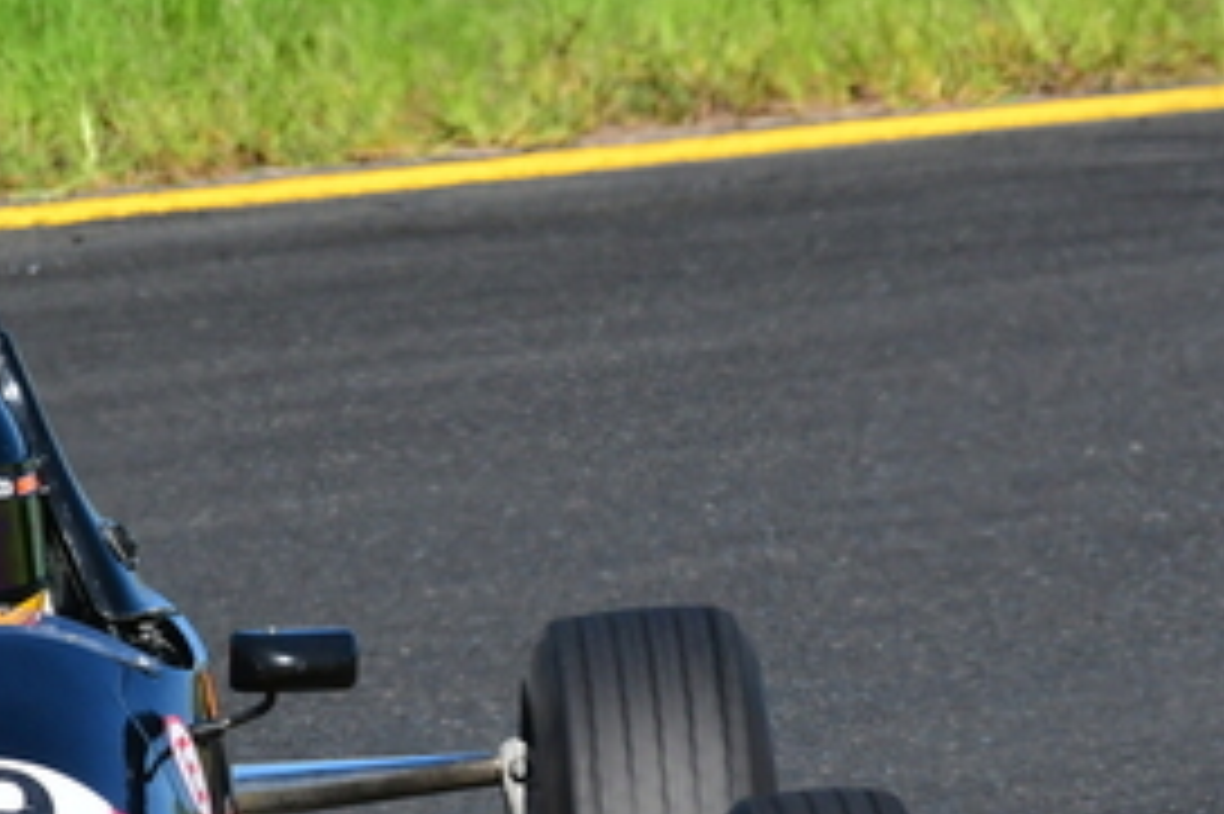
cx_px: 450
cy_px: 470
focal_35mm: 1856
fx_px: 63063
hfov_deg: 1.1
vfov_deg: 0.7
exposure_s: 1/640
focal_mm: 420
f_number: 11
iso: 500
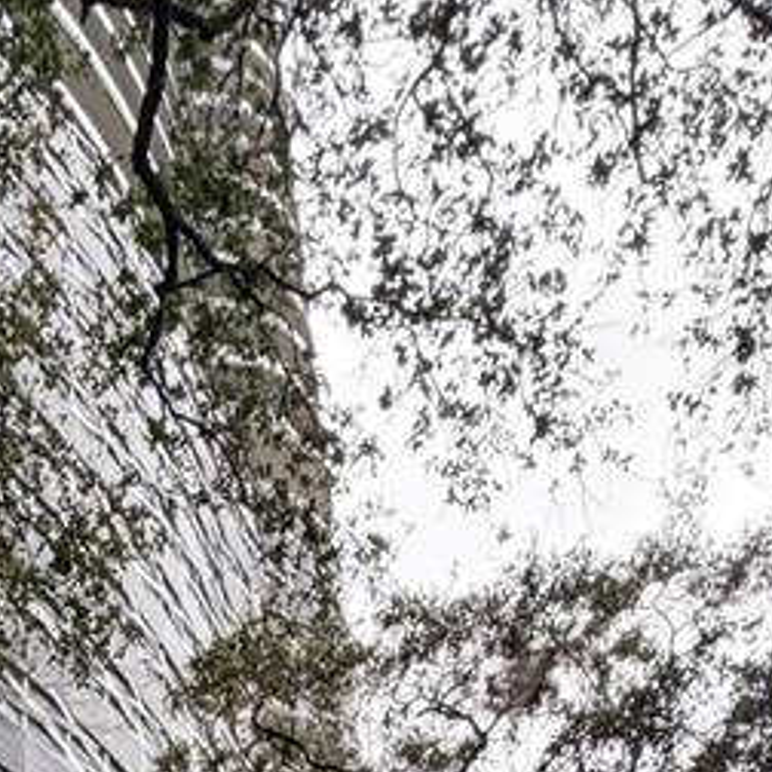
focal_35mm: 59
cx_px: 89
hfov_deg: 28.1
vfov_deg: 21.1
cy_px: 1339
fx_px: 1489
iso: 250
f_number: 2.2
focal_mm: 2.22
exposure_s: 1/121
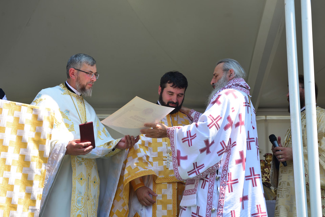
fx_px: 560
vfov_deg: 21.9
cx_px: 162
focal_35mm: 62
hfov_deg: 32.4
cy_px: 108
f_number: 4.5
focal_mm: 62
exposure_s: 1/250
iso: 100
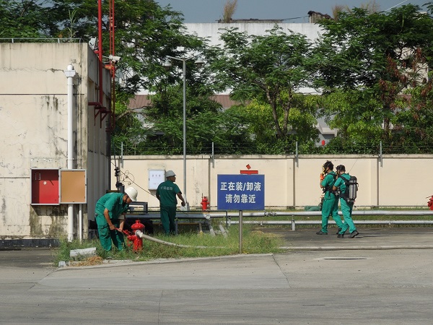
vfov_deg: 6.9
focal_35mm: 214
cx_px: 216
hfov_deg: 9.2
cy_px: 162
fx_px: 2677
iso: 100
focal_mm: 38.6
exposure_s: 1/1000
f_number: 5.1
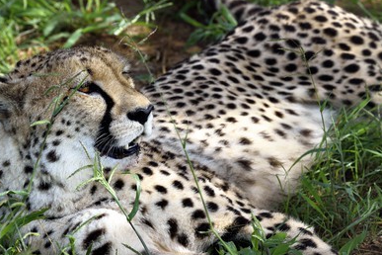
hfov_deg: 9.5
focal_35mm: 217
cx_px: 177
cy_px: 127
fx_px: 2302
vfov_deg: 6.3
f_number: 10
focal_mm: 200
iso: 400
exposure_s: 1/400
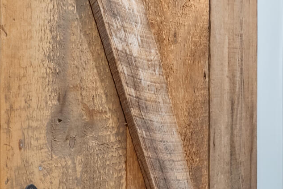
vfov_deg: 19.2
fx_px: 558
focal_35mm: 71
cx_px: 254
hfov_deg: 27.4
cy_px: 86
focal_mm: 9.9
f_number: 8
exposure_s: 1/3
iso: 640
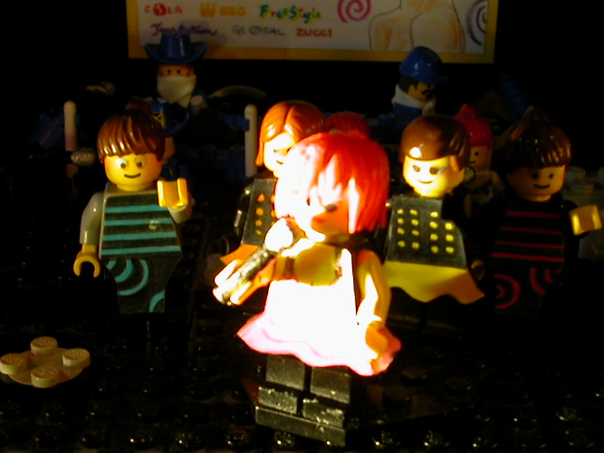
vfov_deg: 22.0
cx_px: 315
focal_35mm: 66
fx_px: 1151
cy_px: 340
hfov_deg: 29.4
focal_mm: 6.6
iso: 100
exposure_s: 1/12.3
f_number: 2.9
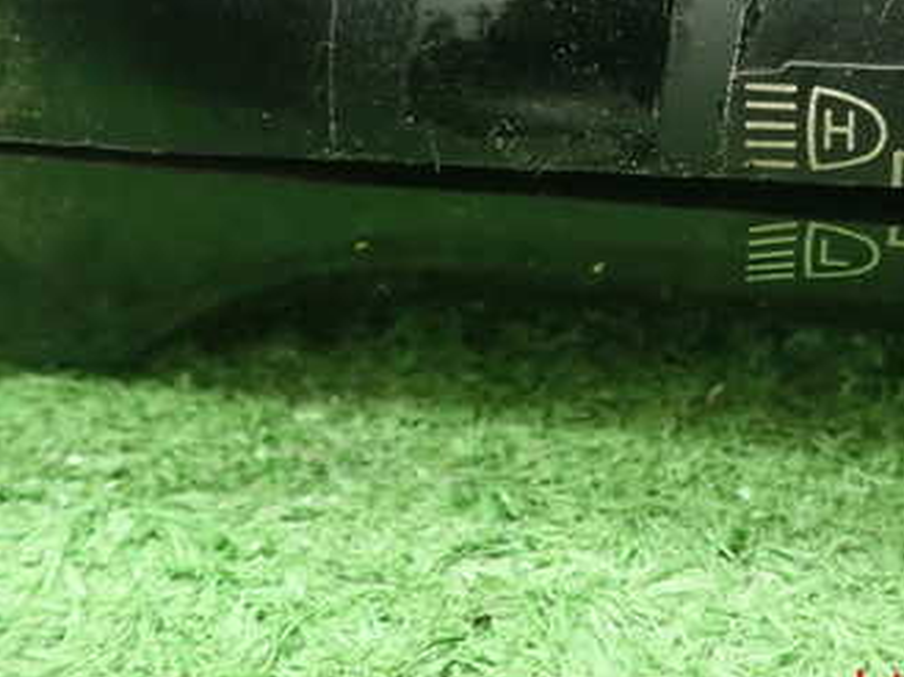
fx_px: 1436
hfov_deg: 34.4
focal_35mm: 55
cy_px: 111
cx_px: 650
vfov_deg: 25.9
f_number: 2.3
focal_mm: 5.5
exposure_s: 1/100
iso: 800
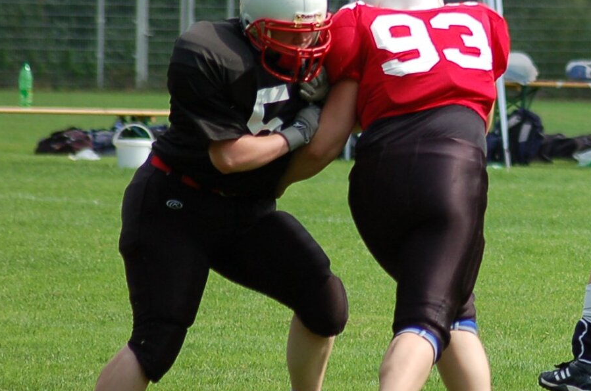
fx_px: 8130
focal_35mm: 496
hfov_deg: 4.2
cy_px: 128
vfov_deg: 2.8
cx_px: 648
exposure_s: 1/1000
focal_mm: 135
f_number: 4.5
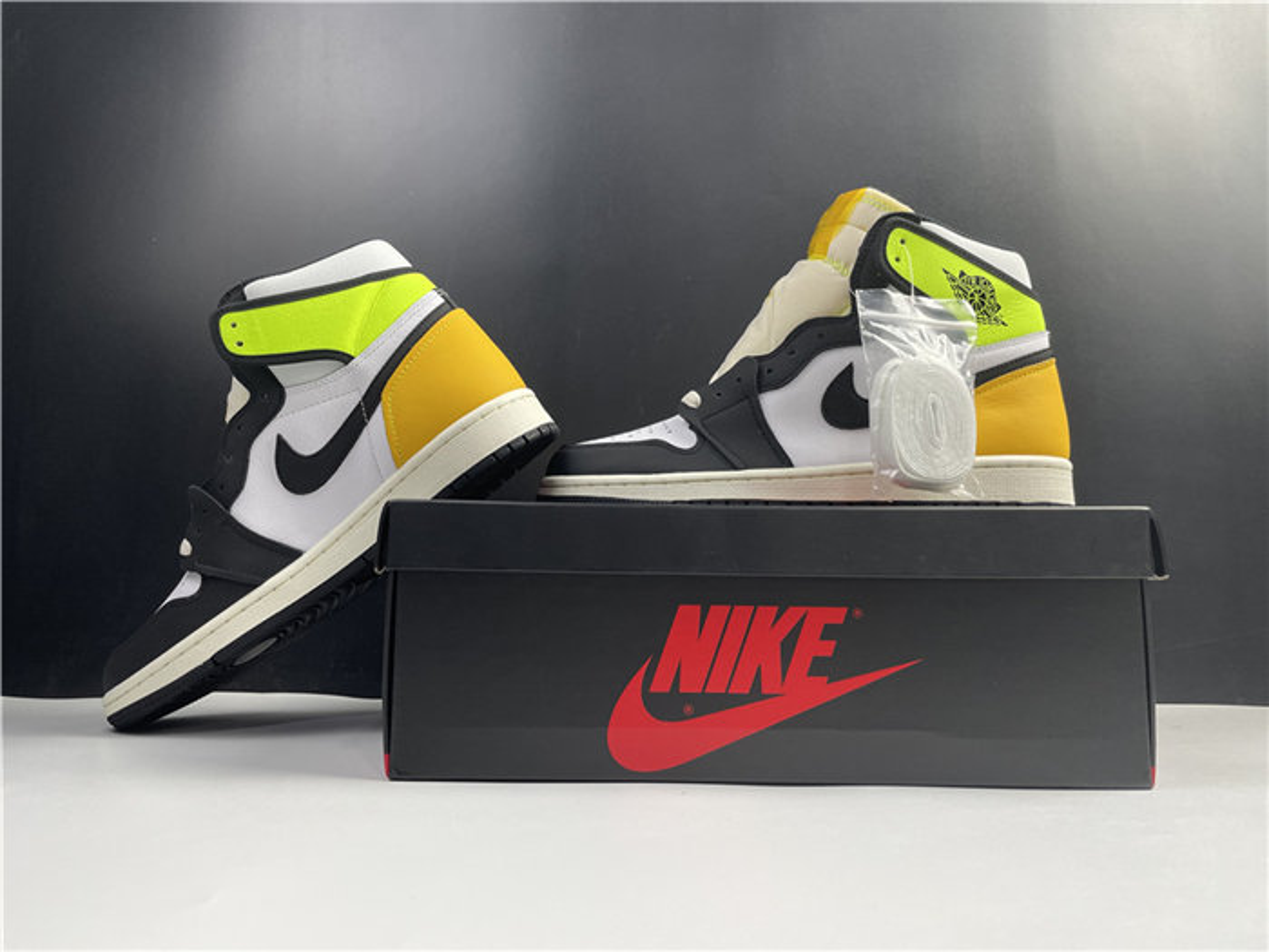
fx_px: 953
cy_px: 476
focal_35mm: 26
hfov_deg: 67.3
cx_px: 634
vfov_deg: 53.1
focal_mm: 4.2
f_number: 1.6
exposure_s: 1/100
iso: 80
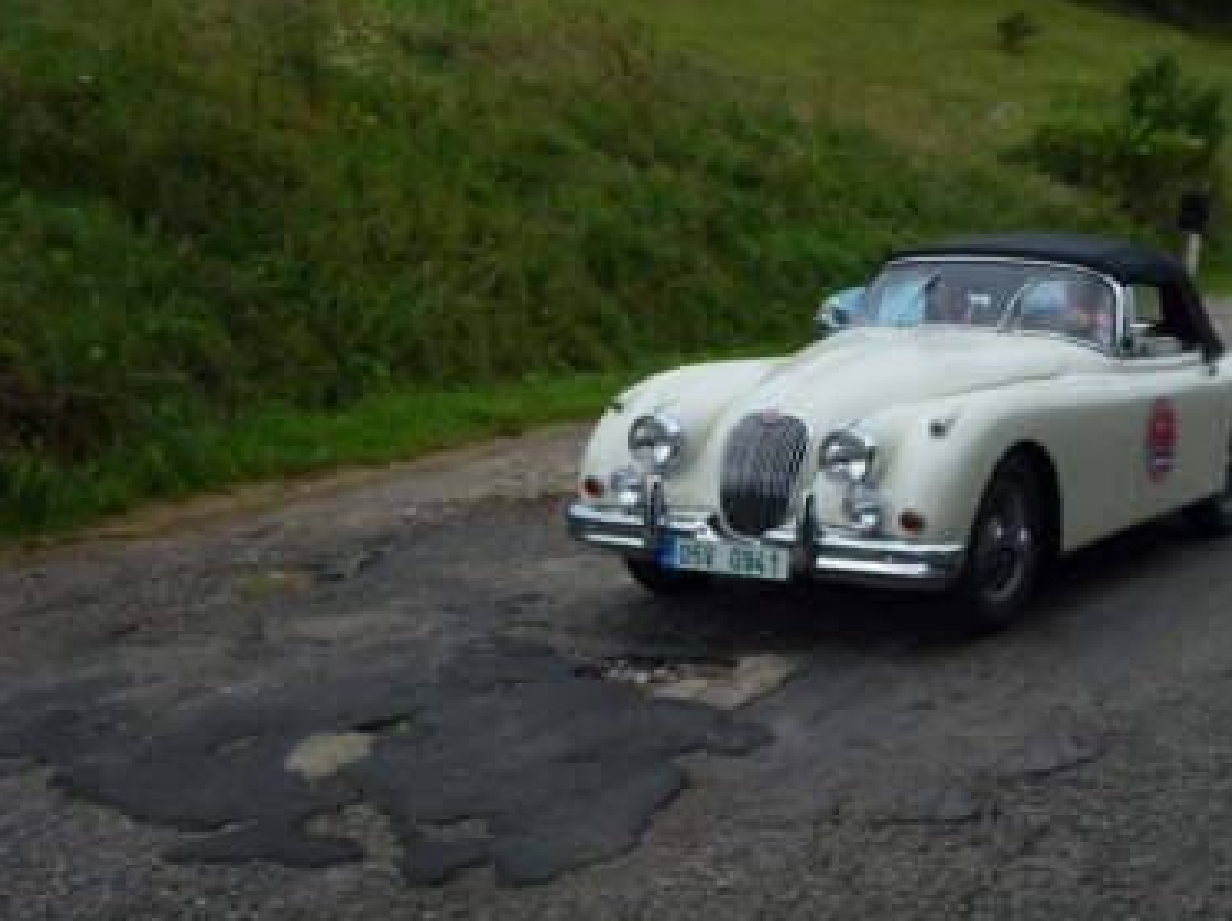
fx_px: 1813
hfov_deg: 37.2
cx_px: 793
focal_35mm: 51
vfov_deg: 28.5
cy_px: 510
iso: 100
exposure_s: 1/200
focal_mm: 6.8
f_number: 3.8
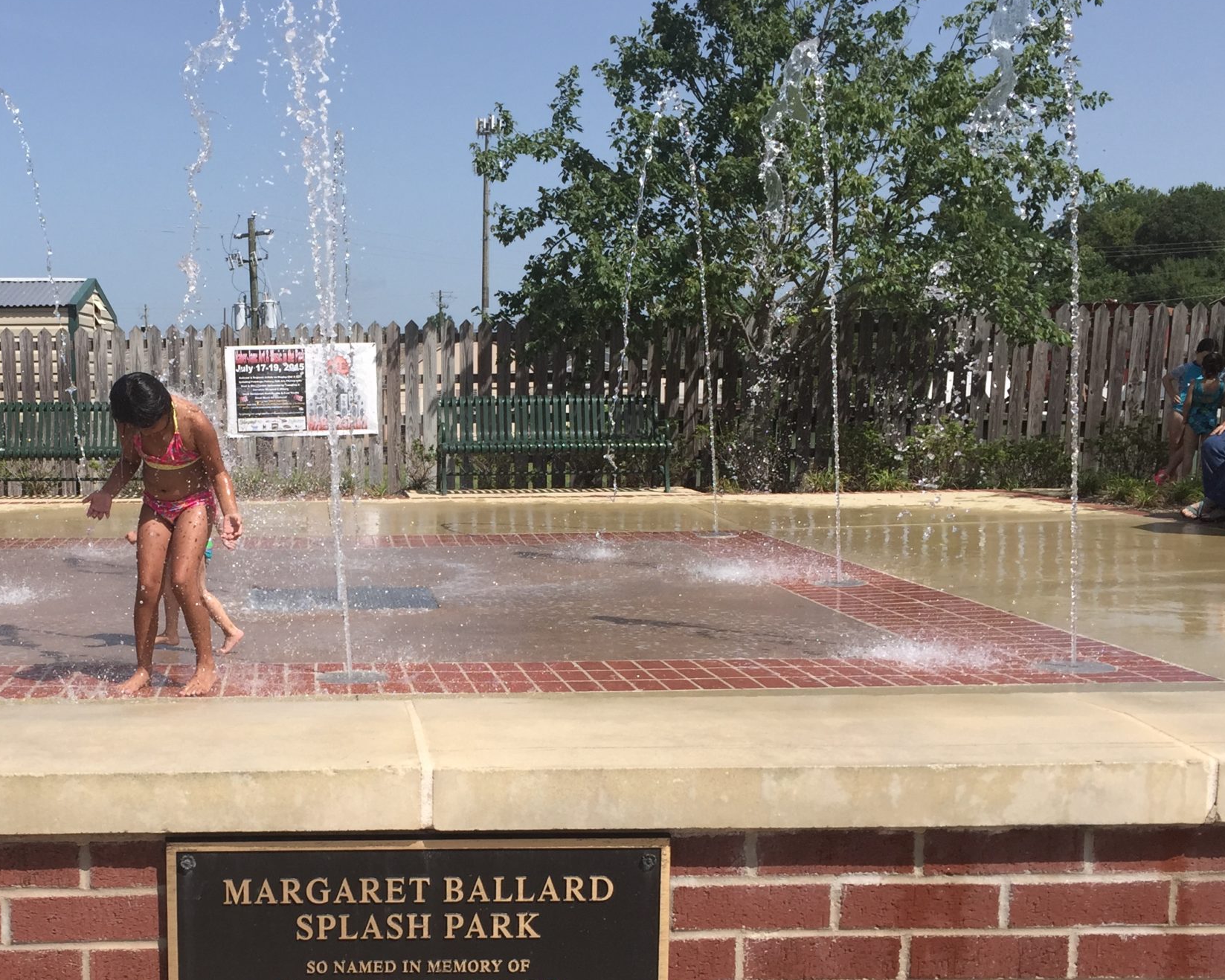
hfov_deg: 41.0
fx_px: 1595
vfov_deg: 33.8
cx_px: 328
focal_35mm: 44
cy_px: 657
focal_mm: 4.15
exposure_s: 1/2639
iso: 32
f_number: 2.2
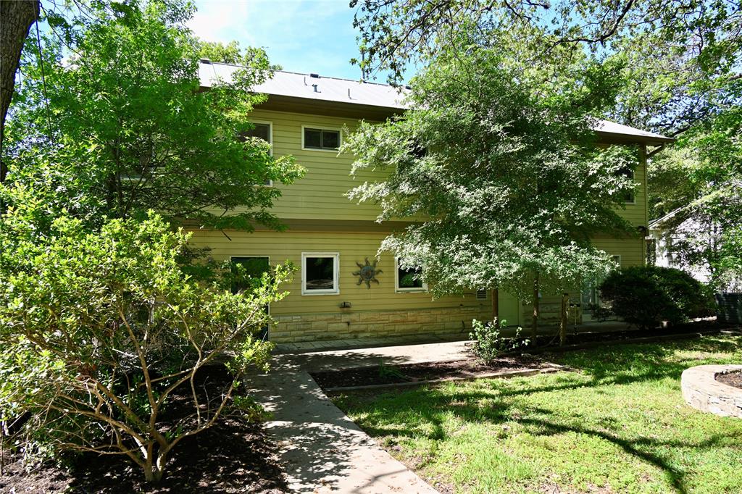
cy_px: 247
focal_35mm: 24
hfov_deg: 73.8
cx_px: 371
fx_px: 494
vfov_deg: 53.1
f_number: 6.3
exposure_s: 1/60
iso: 100
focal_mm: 24
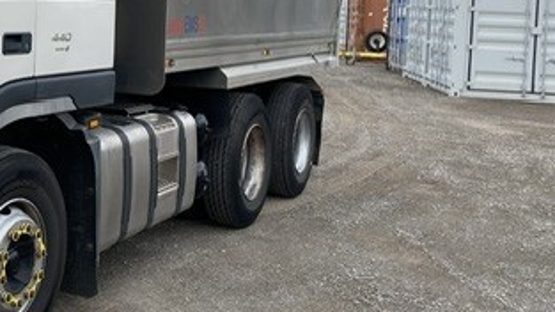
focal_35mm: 58
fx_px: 853
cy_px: 30
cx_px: -7
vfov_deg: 20.3
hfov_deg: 32.9
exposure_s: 1/1927
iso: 32
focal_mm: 4.25
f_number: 1.8
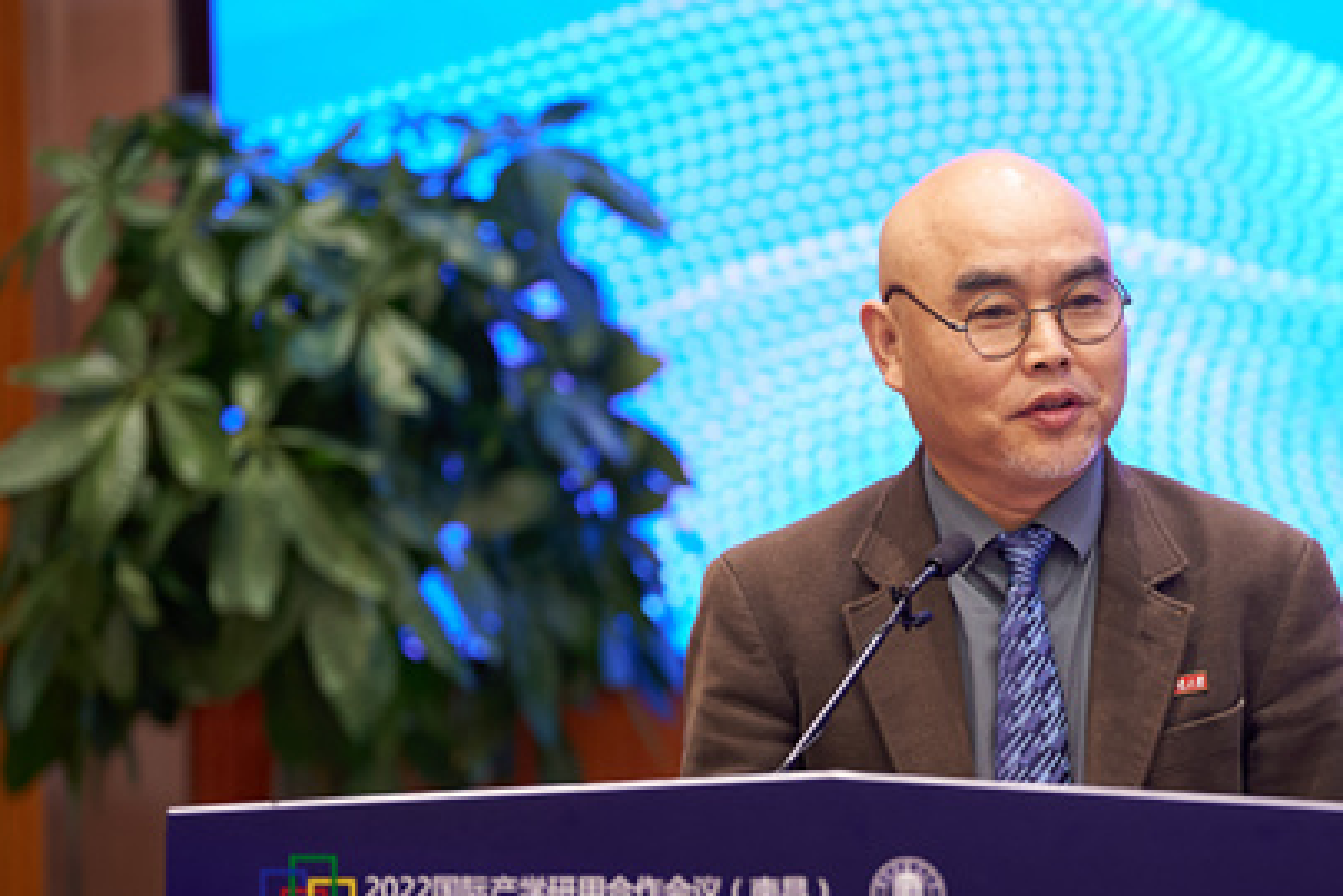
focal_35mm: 166
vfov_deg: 8.3
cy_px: 624
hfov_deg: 12.3
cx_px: 985
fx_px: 6192
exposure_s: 1/100
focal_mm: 112
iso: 800
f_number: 2.8
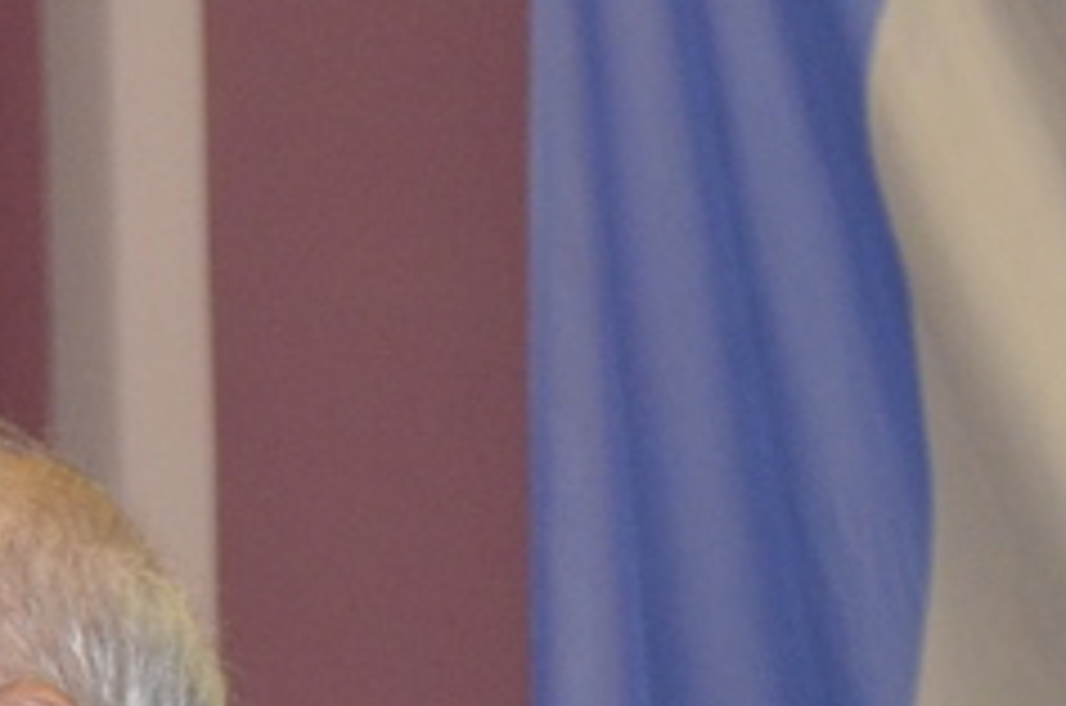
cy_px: 1520
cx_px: -436
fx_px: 16756
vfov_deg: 2.4
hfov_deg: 3.6
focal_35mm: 567
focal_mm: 70
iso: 1250
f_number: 5.3
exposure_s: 1/100
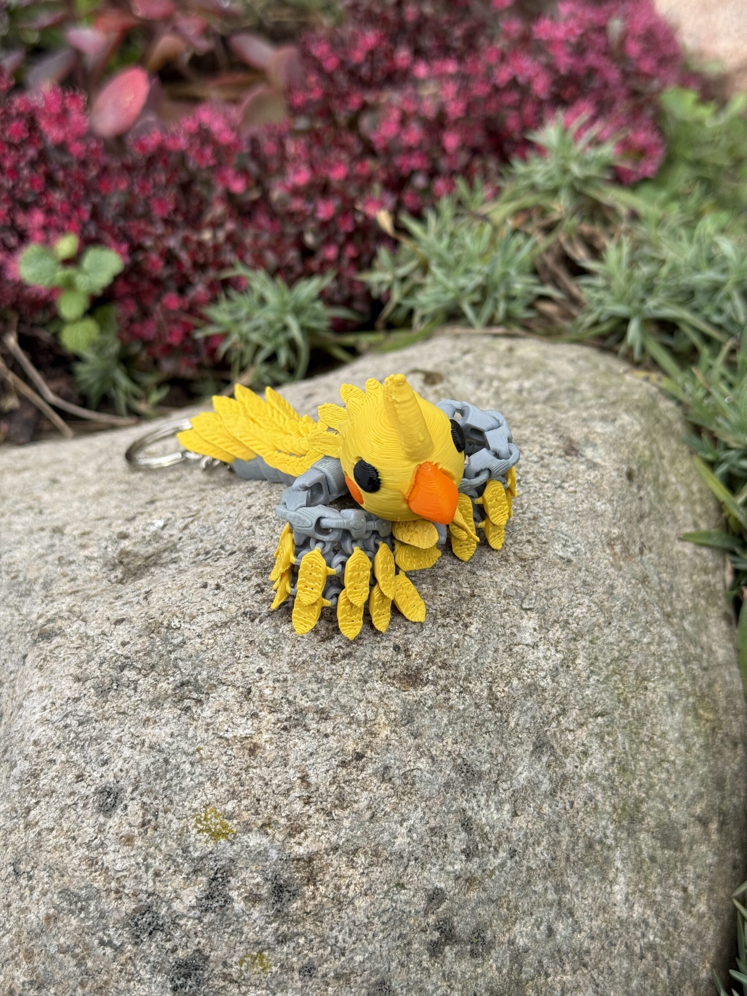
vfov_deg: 39.7
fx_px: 1381
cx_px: 374
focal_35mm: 48
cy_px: 498
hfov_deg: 30.3
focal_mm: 6.76
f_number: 1.78
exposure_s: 1/1980
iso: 64
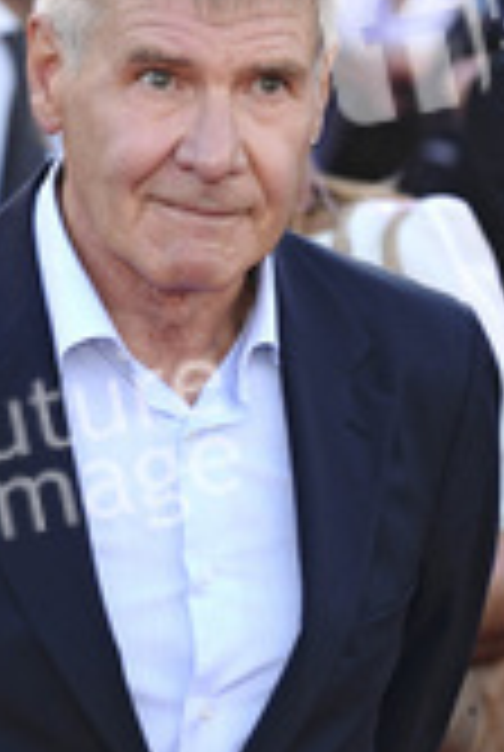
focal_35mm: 431
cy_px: 693
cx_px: 142
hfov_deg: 3.2
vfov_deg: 4.8
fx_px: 9013
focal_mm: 120
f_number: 5.6
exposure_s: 1/250
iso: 400
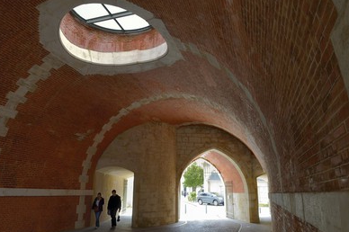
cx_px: 163
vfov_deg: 49.5
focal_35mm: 26
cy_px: 122
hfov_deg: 69.4
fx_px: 252
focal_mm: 24
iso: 400
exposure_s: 1/50
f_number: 6.3
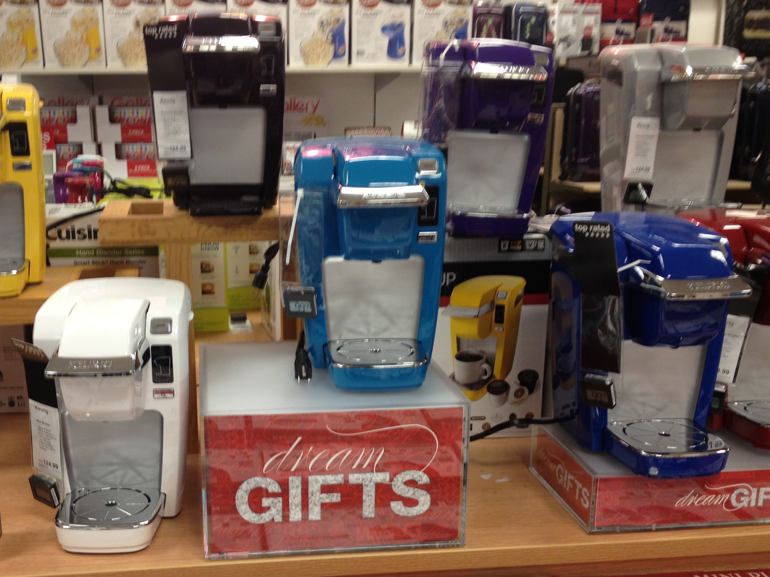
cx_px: 295
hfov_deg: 41.8
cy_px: 360
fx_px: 1001
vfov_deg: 32.0
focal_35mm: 45
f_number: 2.4
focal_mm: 4.28
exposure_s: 1/20
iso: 80
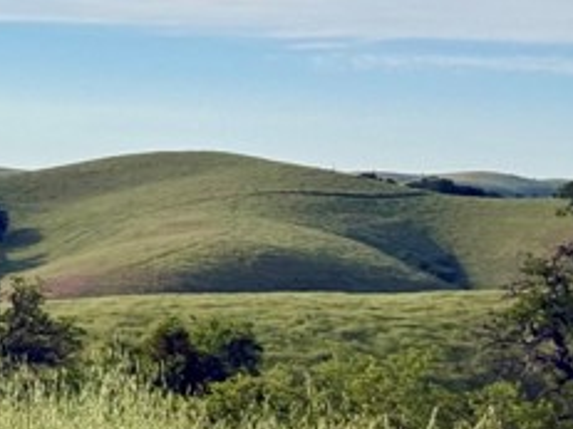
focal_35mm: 133
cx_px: -198
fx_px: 2200
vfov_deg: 11.0
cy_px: 434
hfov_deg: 14.2
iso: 64
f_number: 1.78
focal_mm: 6.76
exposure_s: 1/6024
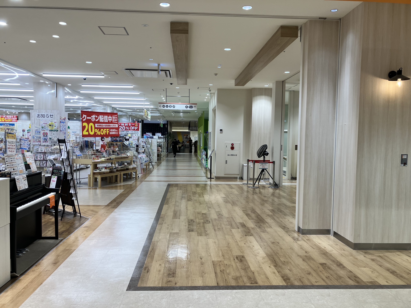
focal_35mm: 28
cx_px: 206
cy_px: 154
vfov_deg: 49.7
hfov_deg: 63.4
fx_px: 332
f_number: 1.8
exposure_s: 1/100
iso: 32
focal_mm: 3.99
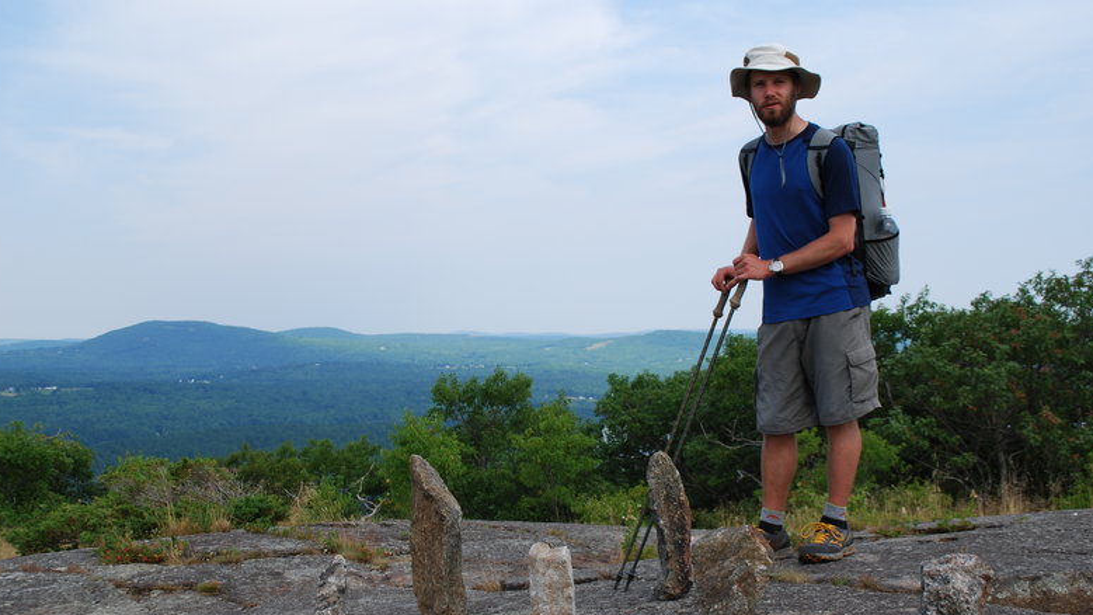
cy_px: 354
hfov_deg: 48.4
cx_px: 551
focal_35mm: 42
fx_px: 1217
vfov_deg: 28.3
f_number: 6.3
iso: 100
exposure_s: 1/160
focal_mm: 26
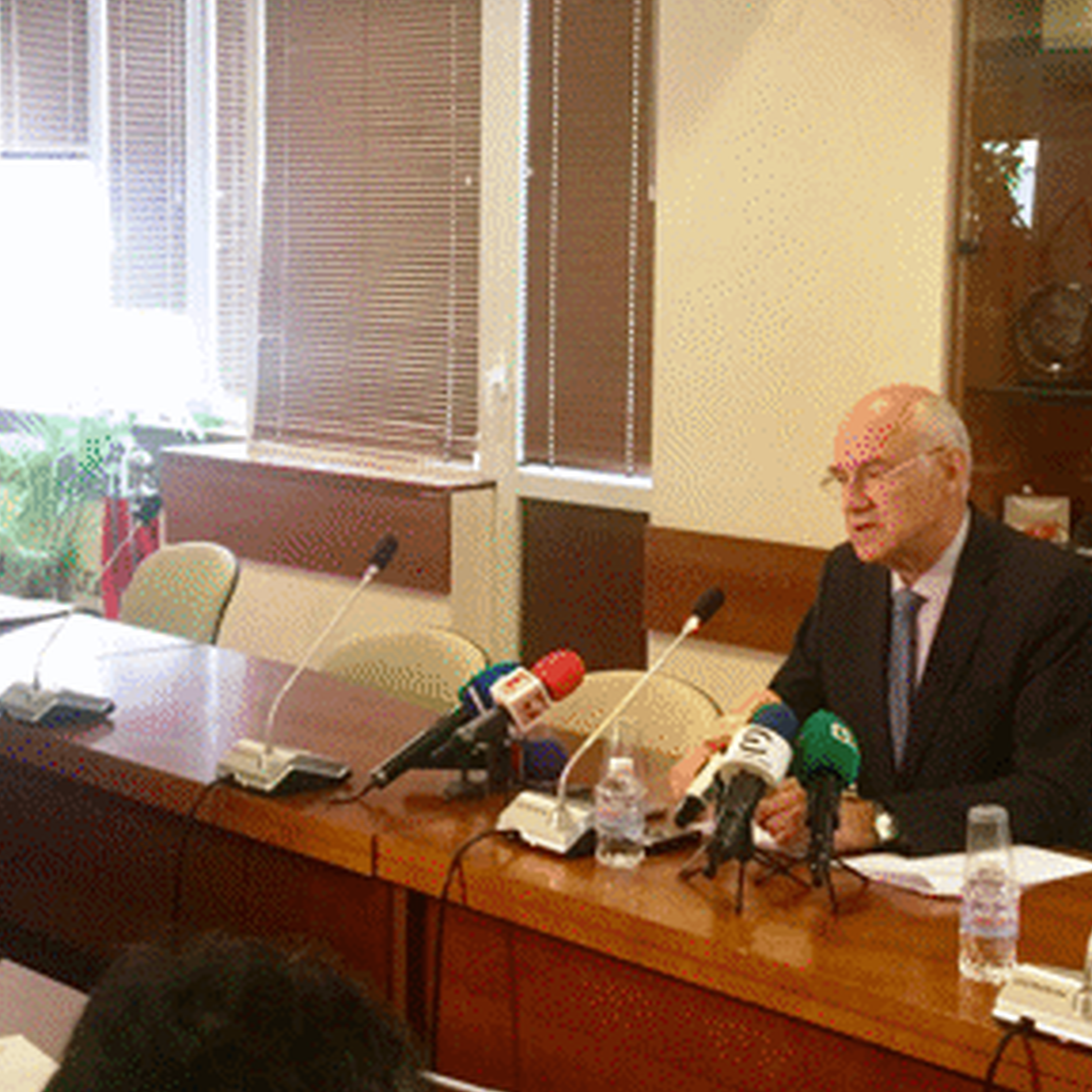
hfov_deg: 26.5
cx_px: 476
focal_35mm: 65
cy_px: 482
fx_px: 2320
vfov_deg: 26.5
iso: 125
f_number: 2.2
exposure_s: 1/17
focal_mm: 4.15
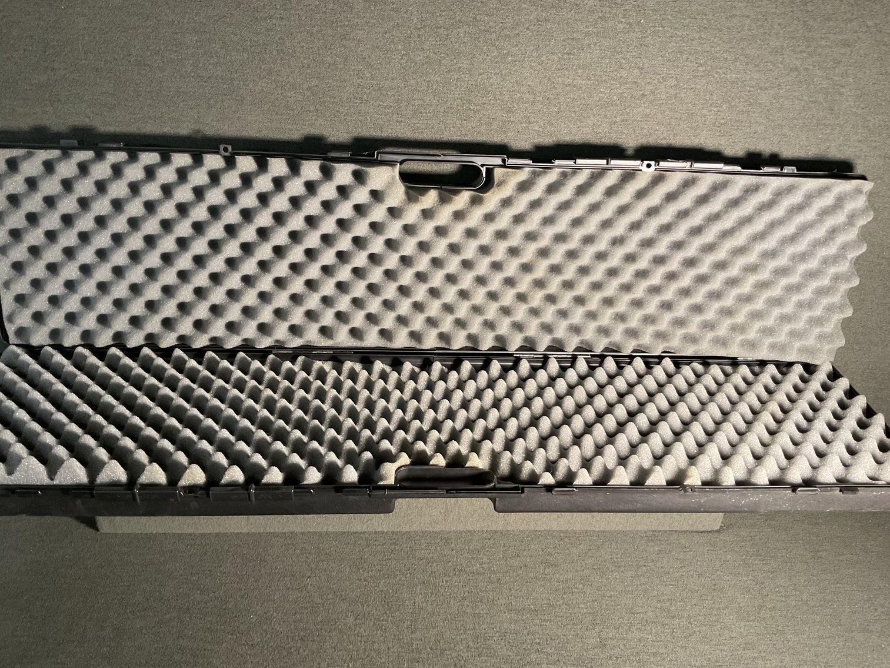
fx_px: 746
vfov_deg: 48.2
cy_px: 334
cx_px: 445
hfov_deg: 61.7
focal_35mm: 29
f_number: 1.8
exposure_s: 1/60
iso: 125
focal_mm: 3
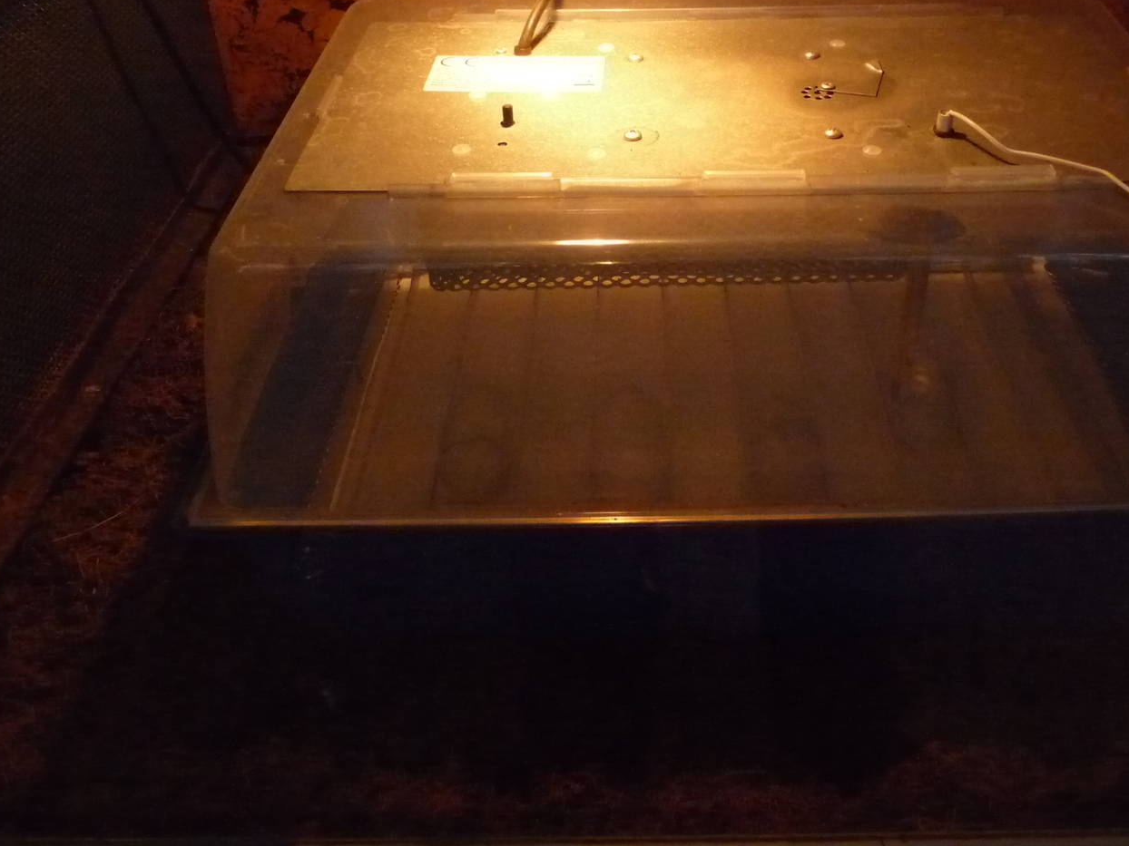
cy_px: 318
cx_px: 672
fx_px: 1174
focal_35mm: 36
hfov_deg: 51.0
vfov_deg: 39.4
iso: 800
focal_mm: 4.7
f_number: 3.3
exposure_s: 1/50
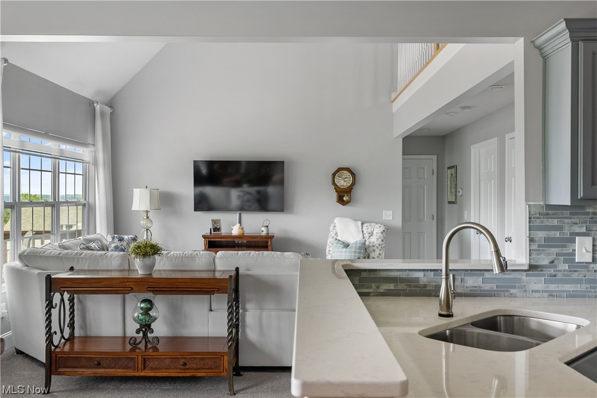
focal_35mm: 34
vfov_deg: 38.9
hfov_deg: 55.8
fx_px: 564
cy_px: 199
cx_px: 298
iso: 640
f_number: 7.1
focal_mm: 34
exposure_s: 1/8
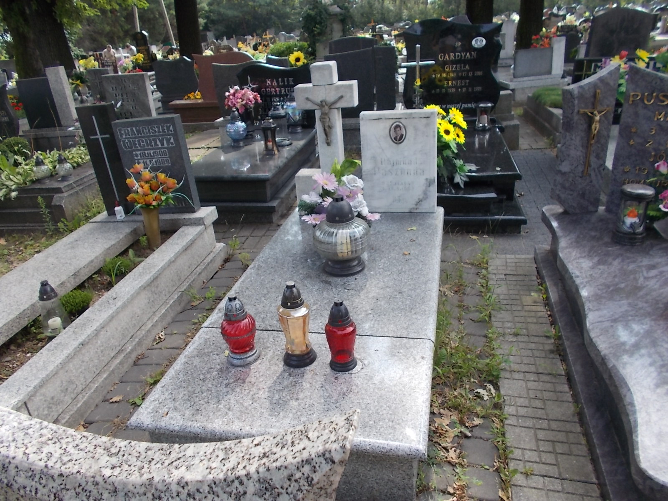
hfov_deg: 67.3
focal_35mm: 26
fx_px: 502
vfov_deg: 53.1
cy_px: 250
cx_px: 334
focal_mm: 4.6
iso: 80
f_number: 3.2
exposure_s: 1/250
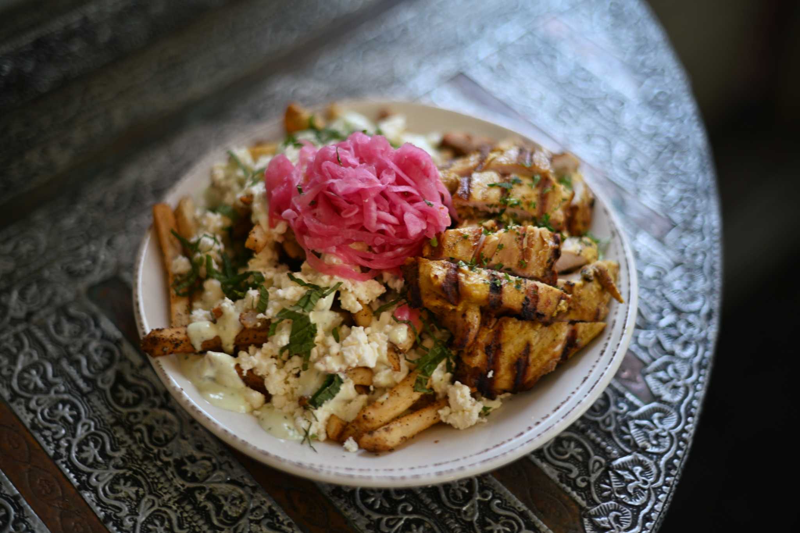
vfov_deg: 27.0
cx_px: 400
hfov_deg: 39.6
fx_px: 1111
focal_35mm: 50
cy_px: 266
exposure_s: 1/125
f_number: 1.4
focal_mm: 50
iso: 125
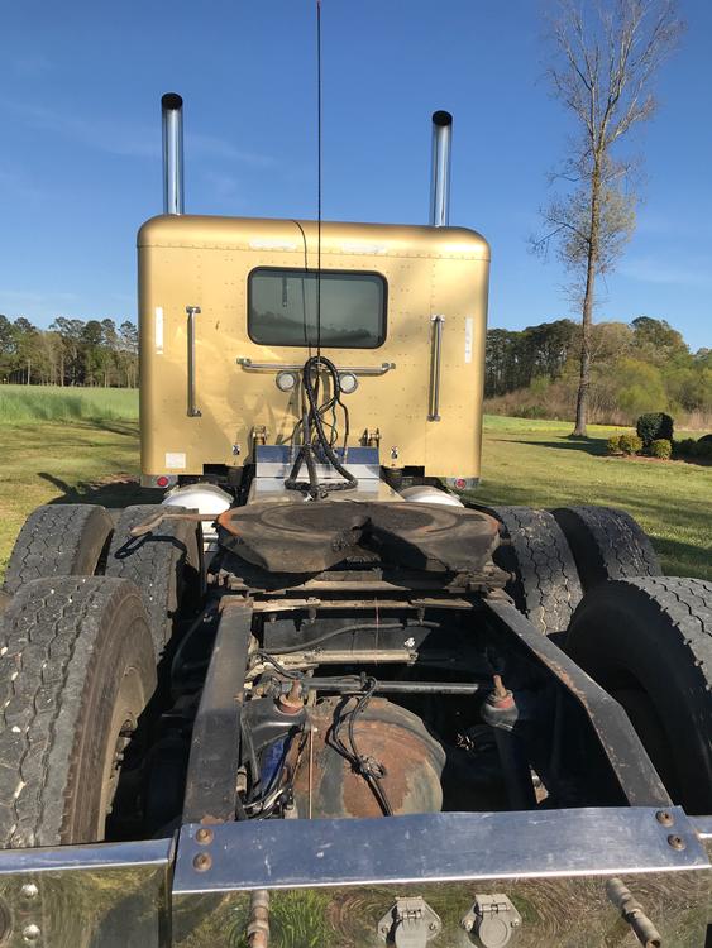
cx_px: 356
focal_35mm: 28
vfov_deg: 63.4
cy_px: 474
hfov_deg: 49.8
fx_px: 767
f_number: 1.8
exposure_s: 1/2283
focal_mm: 3.99
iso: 20
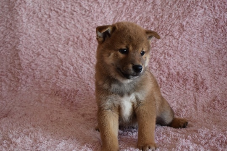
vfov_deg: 18.9
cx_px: 114
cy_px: 76
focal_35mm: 72
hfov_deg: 28.1
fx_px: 454
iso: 450
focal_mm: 48
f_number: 5.3
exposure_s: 1/60
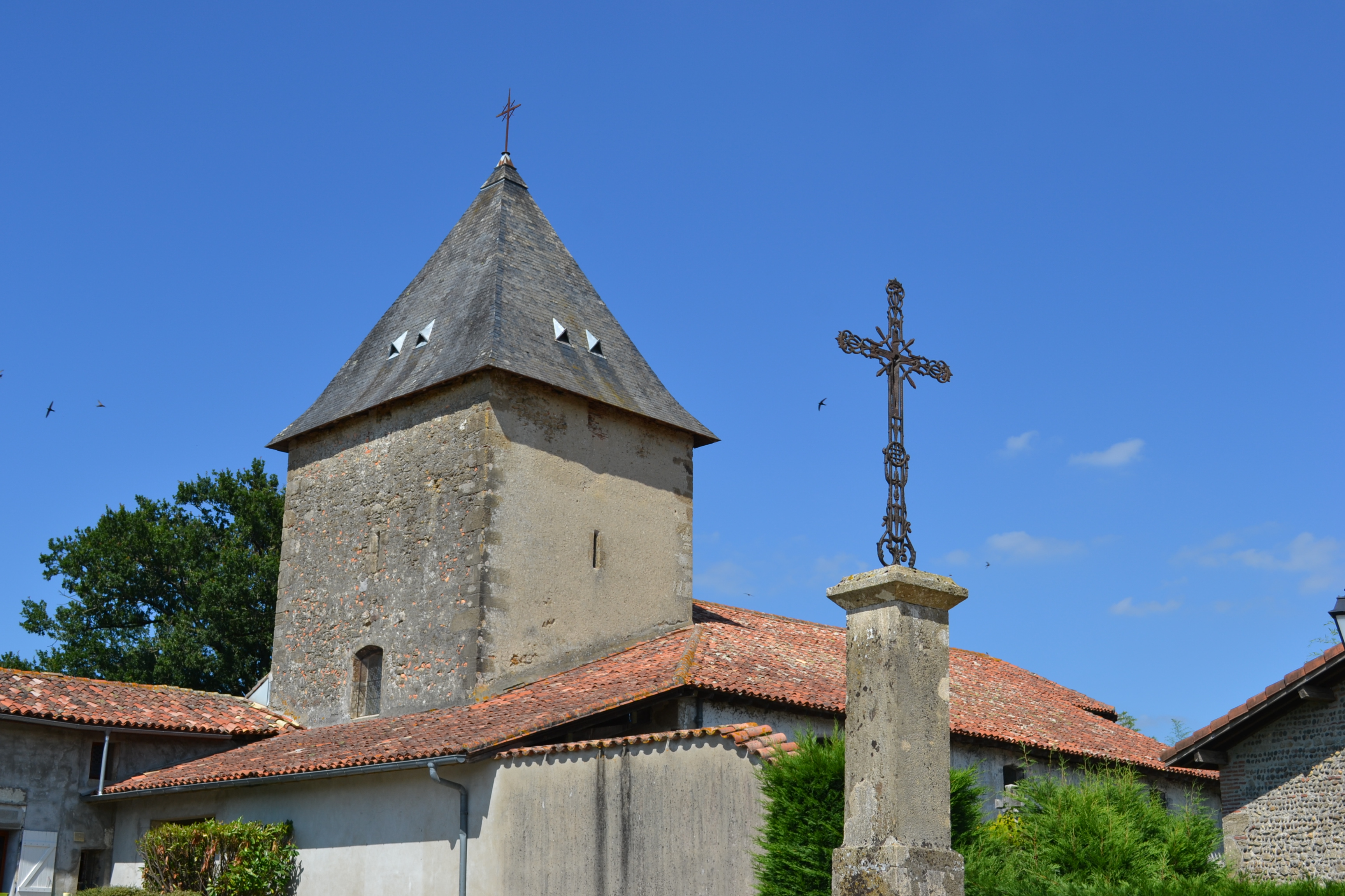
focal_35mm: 42
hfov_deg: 46.4
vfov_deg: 31.9
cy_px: 448
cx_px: 672
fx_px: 1569
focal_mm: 28
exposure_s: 1/320
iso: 100
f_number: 9
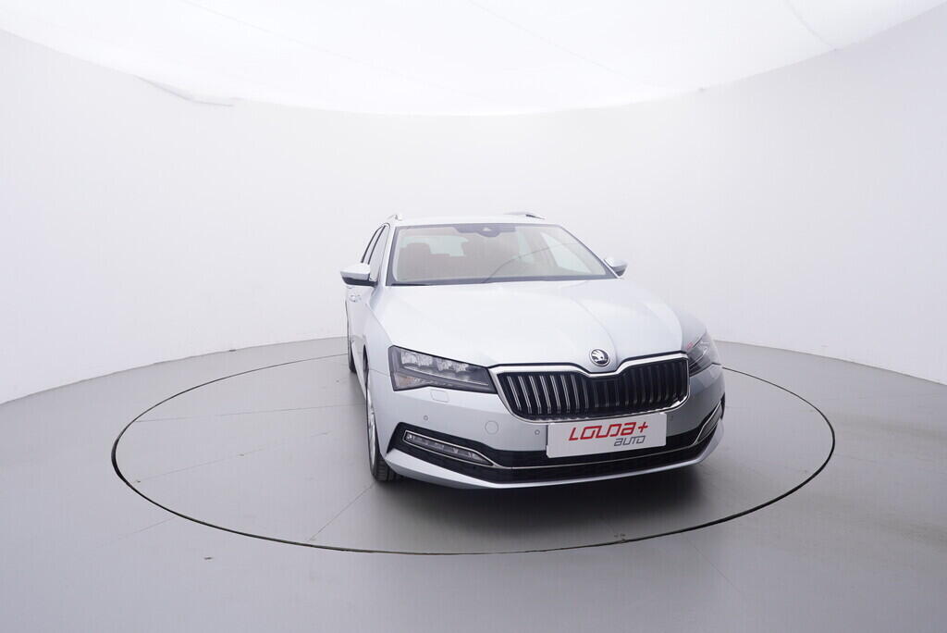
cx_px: 474
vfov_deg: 56.2
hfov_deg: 77.3
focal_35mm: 22
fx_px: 592
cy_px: 316
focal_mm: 15
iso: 200
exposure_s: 1/80
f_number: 5
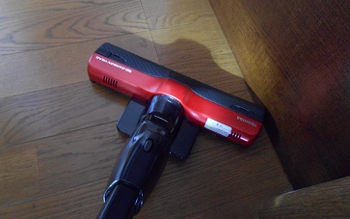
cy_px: 88
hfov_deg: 66.5
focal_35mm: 28
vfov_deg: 44.3
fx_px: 267
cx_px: 176
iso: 400
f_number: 3.5
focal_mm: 4.6
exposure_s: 1/2
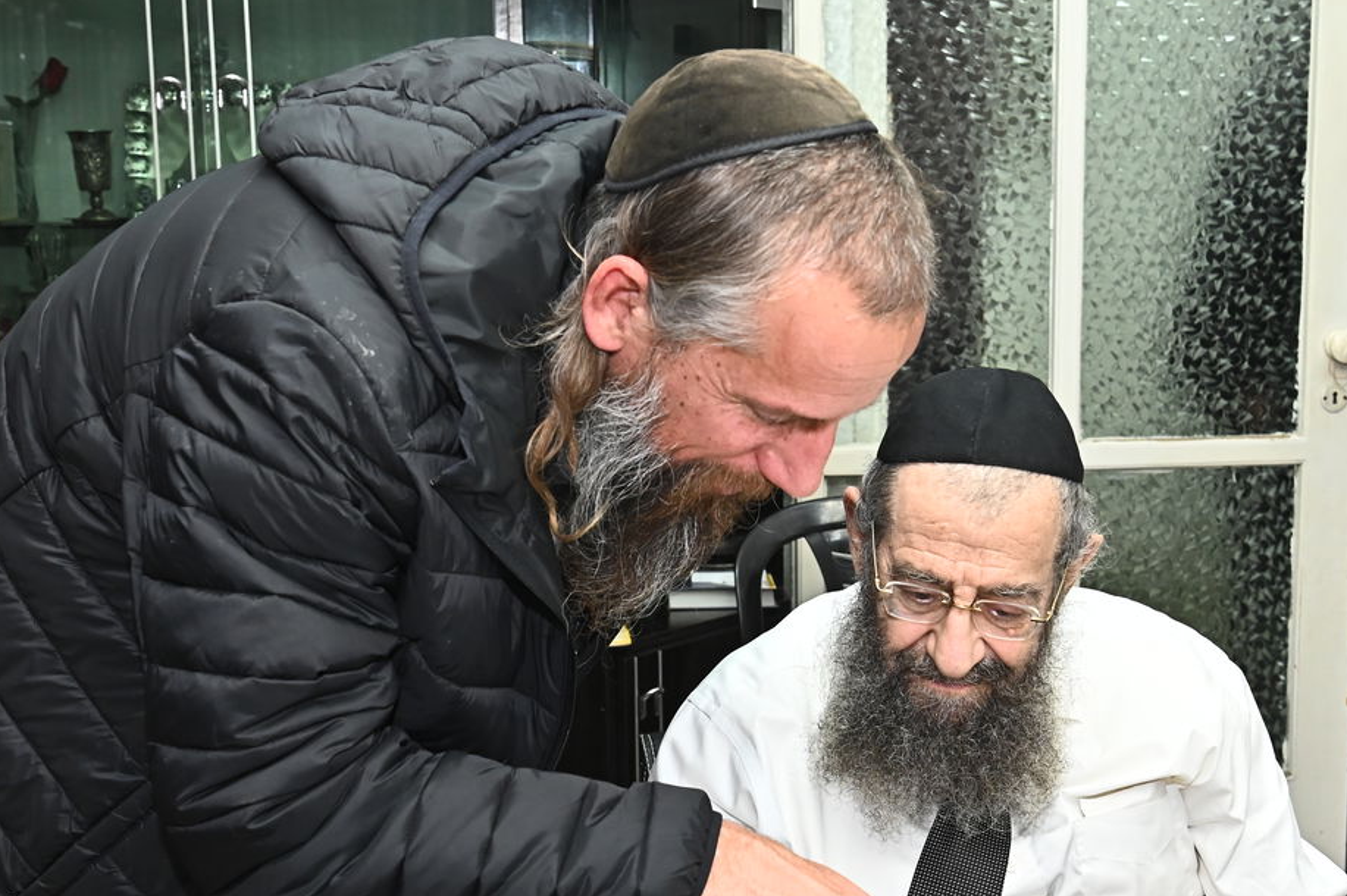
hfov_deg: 34.5
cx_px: 717
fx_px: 2169
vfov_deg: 23.3
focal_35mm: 58
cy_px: 537
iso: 2000
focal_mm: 38
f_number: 7.1
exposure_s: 1/200
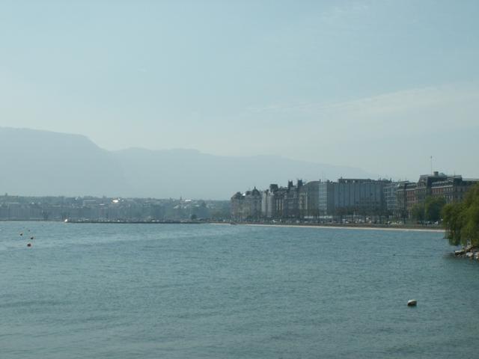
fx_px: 858
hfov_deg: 31.2
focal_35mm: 62
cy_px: 180
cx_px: 240
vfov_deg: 23.7
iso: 50
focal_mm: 10.41
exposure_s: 1/320
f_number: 8
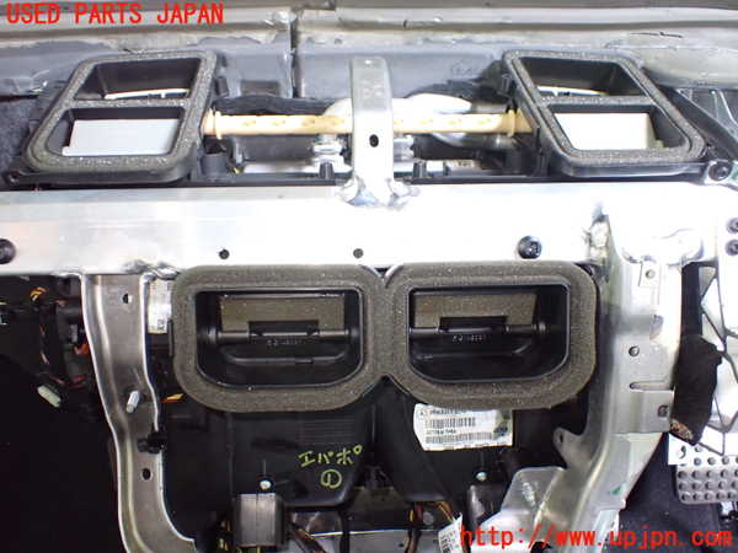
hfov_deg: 60.0
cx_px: 369
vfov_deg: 46.8
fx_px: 640
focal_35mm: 30
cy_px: 276
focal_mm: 5.4
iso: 800
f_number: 2.3
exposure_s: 1/30
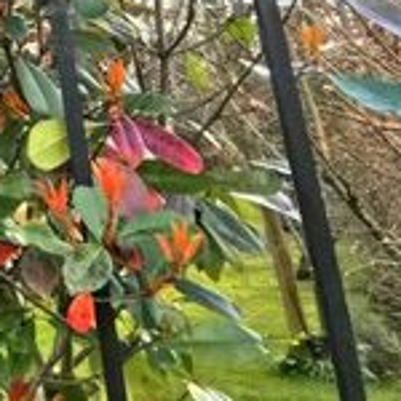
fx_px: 865
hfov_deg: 17.4
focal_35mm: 66
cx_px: -430
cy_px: -146
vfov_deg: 22.7
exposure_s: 6
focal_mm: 2.35
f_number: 2.2
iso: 50
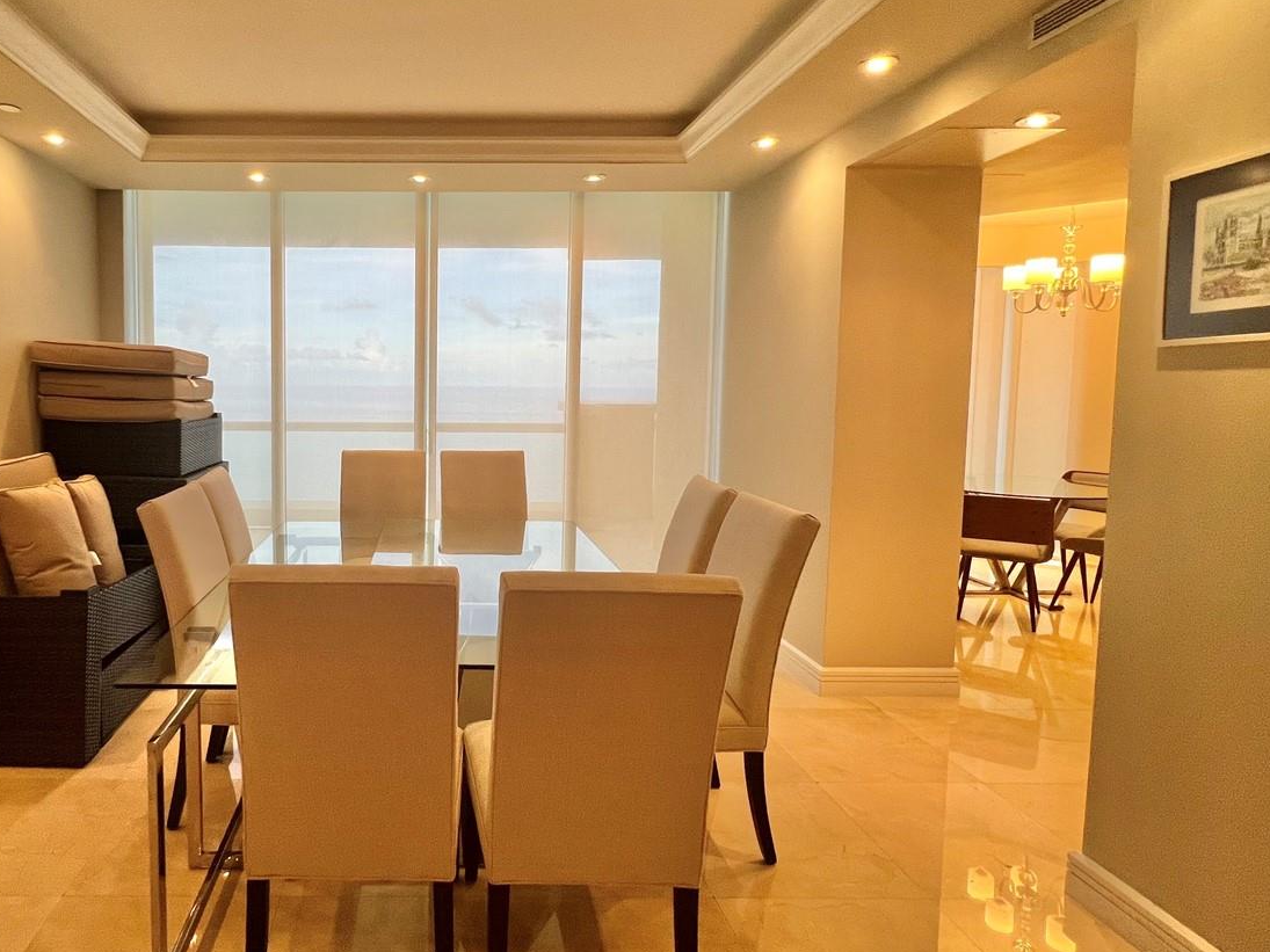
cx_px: 428
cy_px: 429
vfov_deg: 68.5
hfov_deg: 81.9
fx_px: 697
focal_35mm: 19
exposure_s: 1/120
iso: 160
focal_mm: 1.57
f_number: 1.8
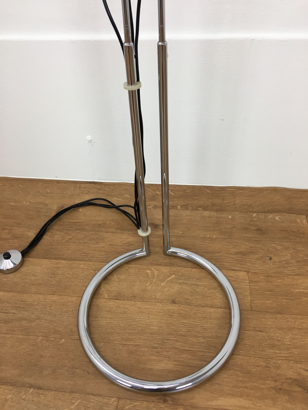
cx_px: 154
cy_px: 205
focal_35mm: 29
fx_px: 344
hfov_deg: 48.2
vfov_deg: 61.7
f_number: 2.2
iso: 40
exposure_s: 1/33
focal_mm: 4.15
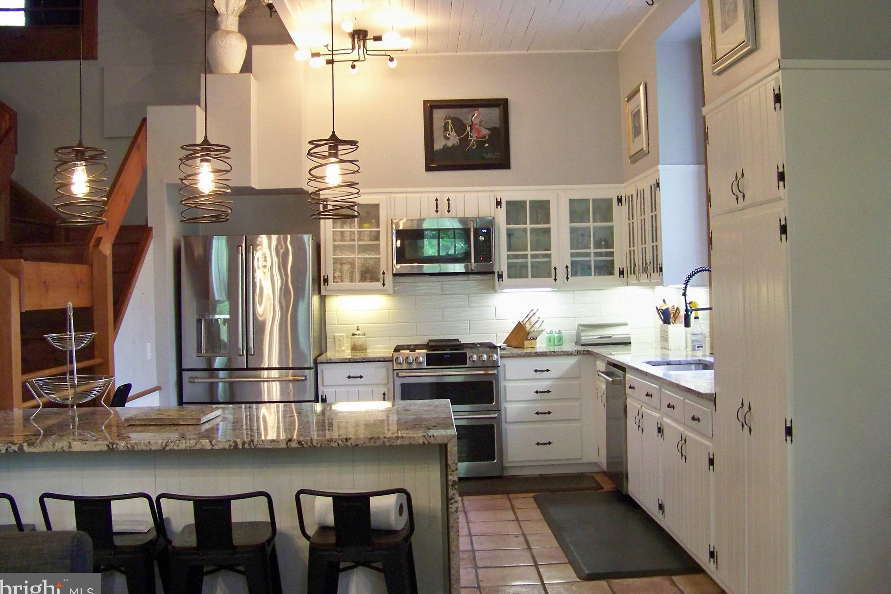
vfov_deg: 35.0
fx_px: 940
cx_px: 443
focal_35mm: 38
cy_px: 270
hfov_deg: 50.7
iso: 200
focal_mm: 5.85
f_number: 2.8
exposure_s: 1/30
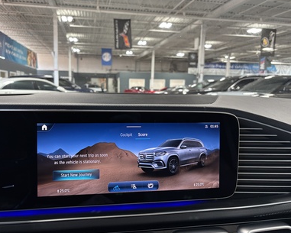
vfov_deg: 51.5
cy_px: 118
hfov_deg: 62.1
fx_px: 241
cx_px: 132
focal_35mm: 28
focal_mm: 5.96
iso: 200
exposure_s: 1/52
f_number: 1.6
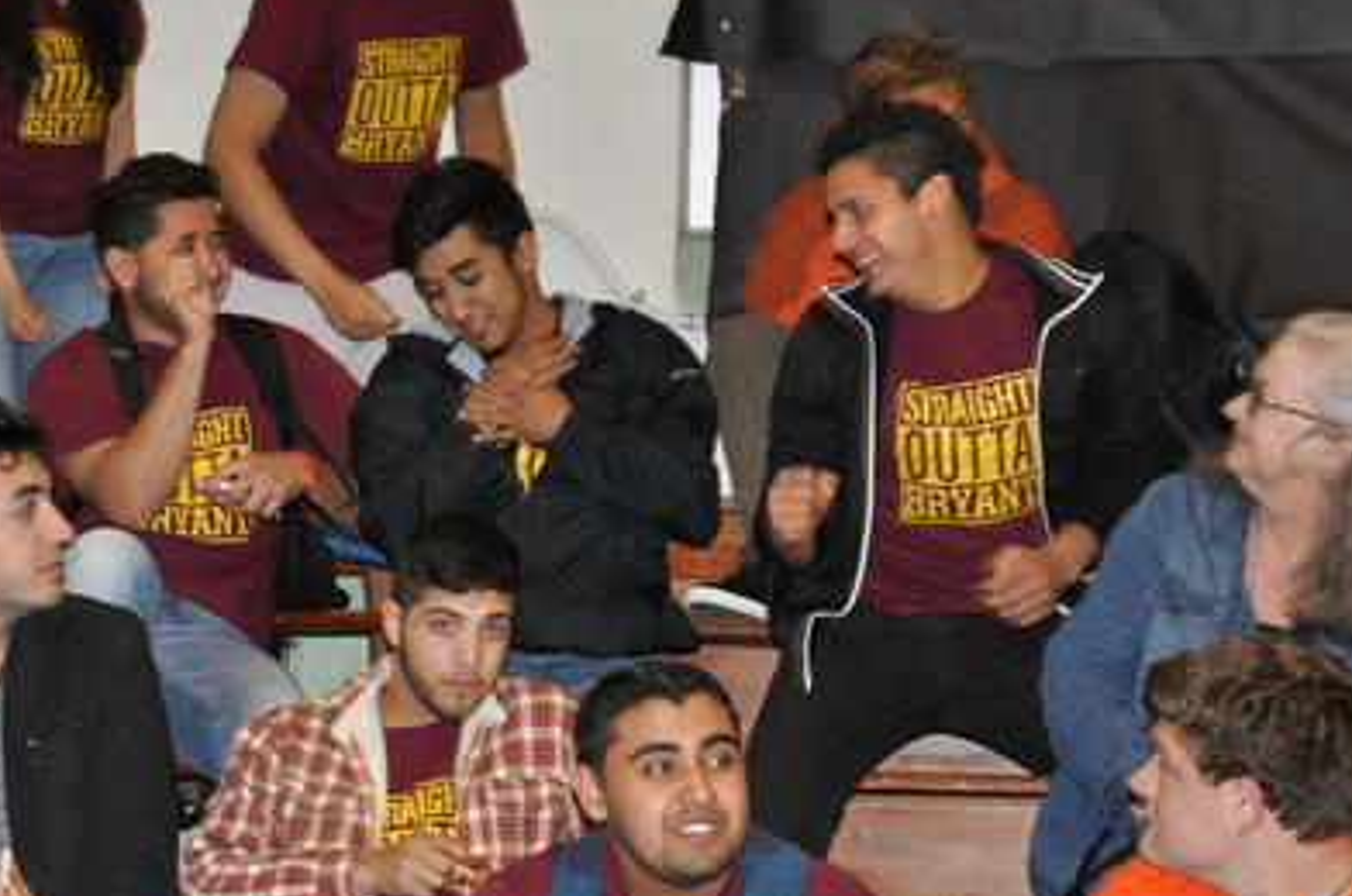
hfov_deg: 16.4
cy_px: 503
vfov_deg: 11.0
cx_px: 221
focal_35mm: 124
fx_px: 4646
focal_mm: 45
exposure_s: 1/60
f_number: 4.8
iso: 800
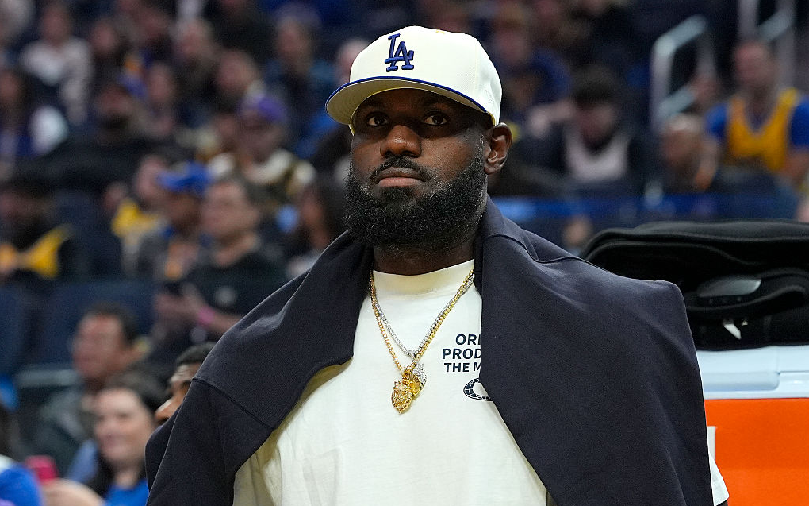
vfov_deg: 14.8
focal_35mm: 88
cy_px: 260
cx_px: 405
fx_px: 1940
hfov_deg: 23.6
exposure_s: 1/1600
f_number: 2.8
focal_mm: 86
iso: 2000
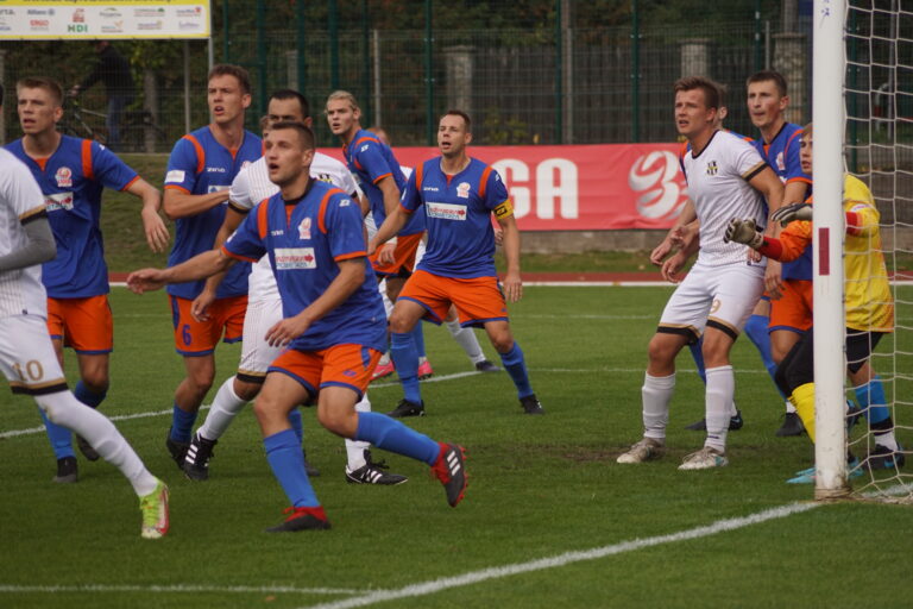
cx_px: 456
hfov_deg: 8.6
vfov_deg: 5.7
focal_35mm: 240
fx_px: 6086
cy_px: 304
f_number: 5
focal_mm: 160
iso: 400
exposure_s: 1/2000
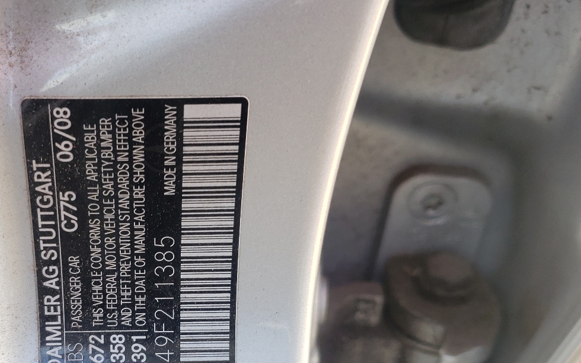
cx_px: 158
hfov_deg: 43.2
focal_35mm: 45
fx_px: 712
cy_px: 282
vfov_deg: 28.1
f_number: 1.5
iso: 50
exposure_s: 1/192
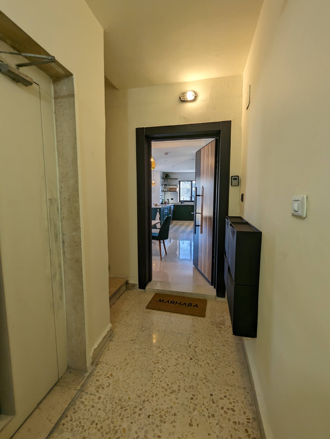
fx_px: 203
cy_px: 220
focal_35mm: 16
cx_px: 165
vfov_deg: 94.4
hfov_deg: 78.2
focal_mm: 2.35
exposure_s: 1/50
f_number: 2.2
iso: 57
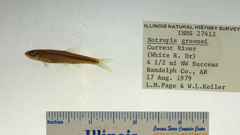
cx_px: 134
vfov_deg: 17.0
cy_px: 89
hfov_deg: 29.7
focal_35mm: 71
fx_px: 452
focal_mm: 60
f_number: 10
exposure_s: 1/200
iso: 100
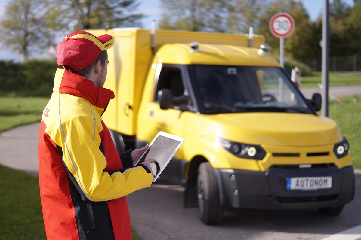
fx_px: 752
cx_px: 180
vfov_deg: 18.2
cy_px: 120
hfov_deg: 27.0
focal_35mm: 75
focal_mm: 50
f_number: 1.8
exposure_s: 1/3200
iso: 100
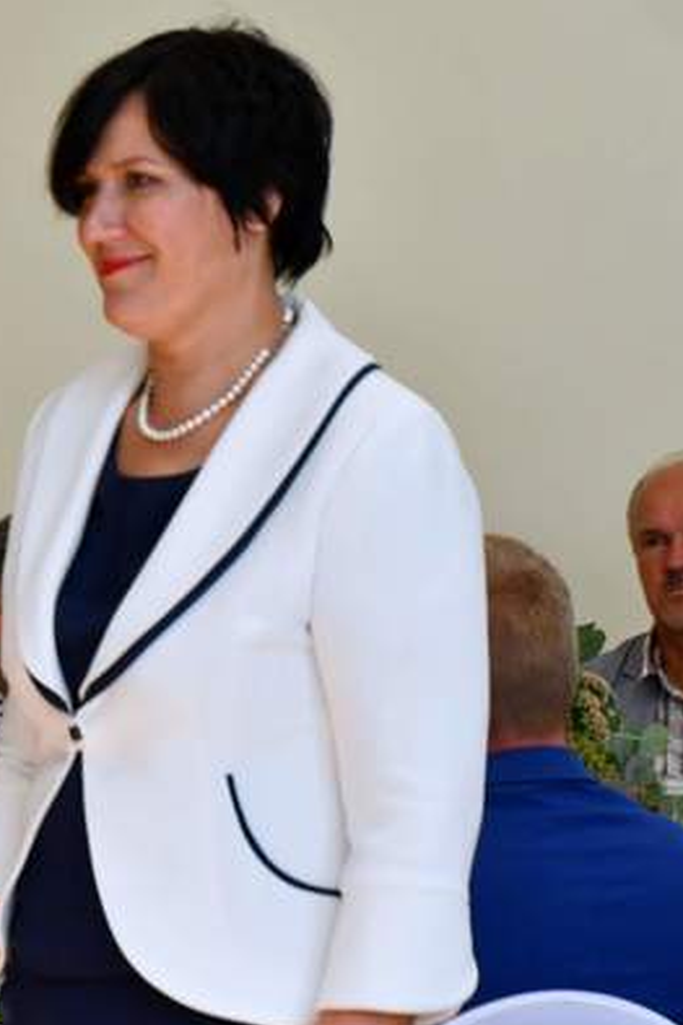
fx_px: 5953
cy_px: 546
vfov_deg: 9.8
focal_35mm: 209
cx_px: 3
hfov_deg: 6.5
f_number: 5.6
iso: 1400
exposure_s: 1/125
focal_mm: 86
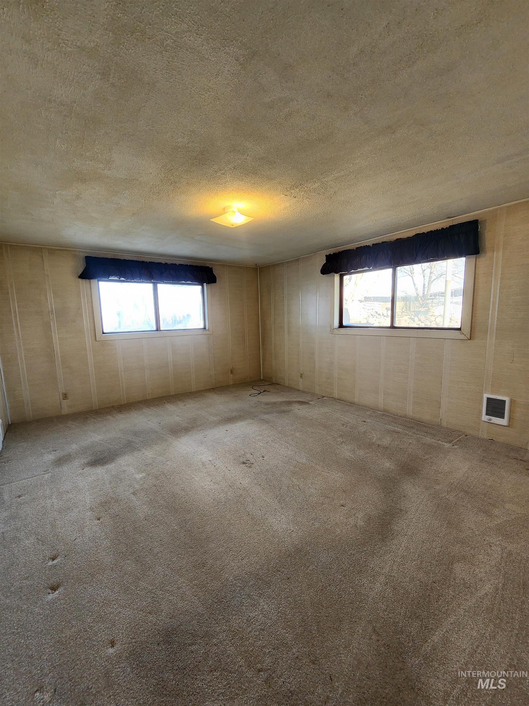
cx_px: 264
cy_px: 353
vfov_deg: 106.2
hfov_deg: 89.9
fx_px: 265
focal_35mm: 13
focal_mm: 2.2
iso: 200
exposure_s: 1/60
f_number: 2.2
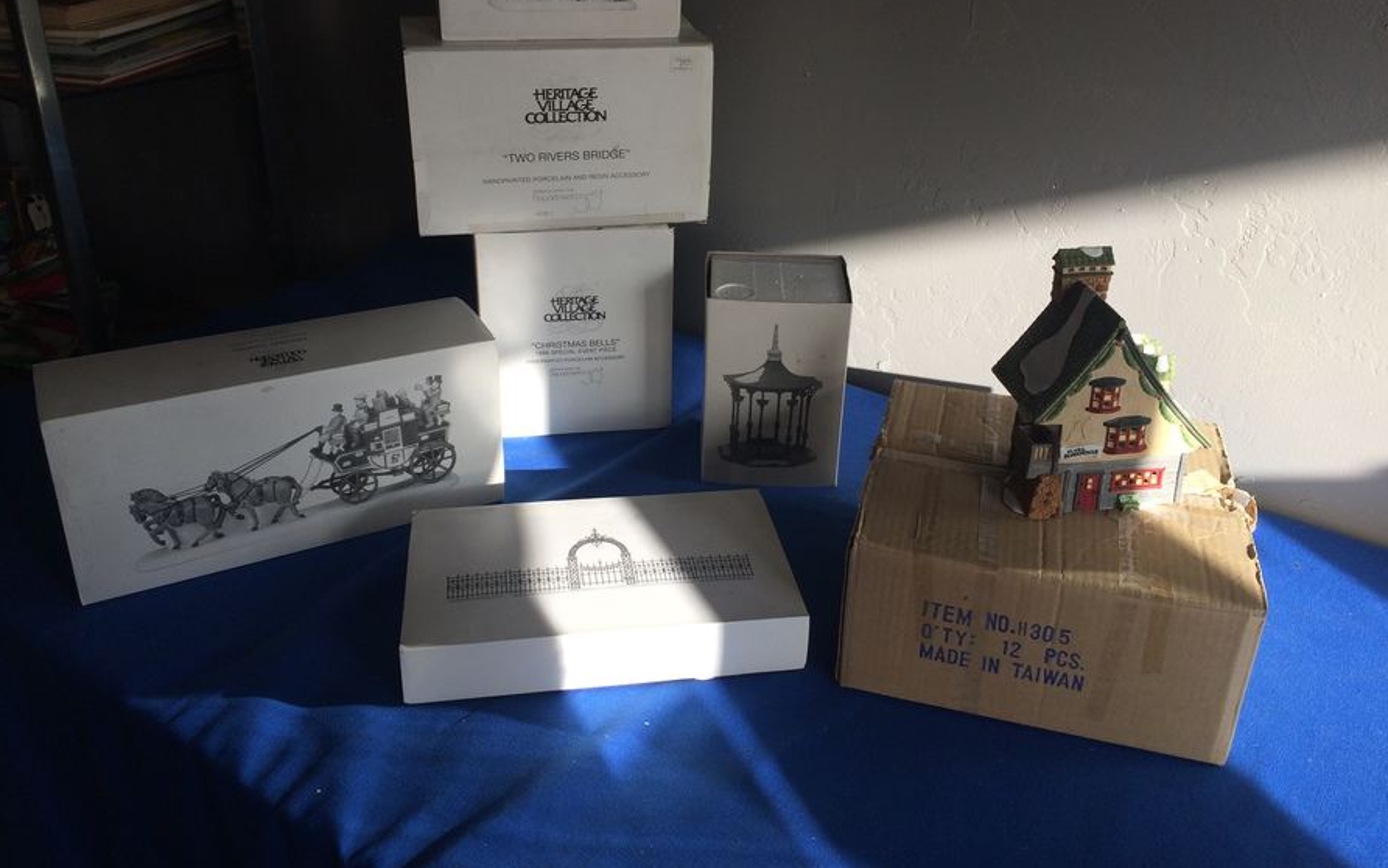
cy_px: 352
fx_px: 1173
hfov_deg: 61.2
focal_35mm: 31
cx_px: 696
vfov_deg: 40.5
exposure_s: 1/456
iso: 32
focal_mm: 4.15
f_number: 2.2
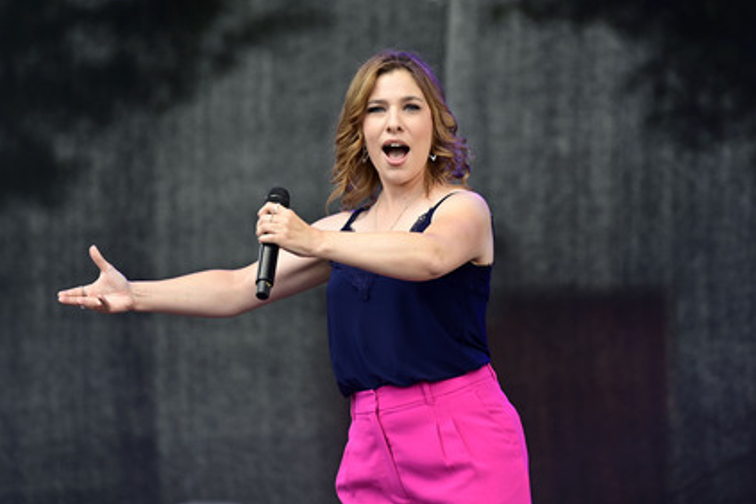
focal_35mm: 213
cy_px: 256
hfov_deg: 9.7
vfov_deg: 6.4
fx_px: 4473
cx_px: 373
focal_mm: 200
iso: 100
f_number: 2.8
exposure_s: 1/400
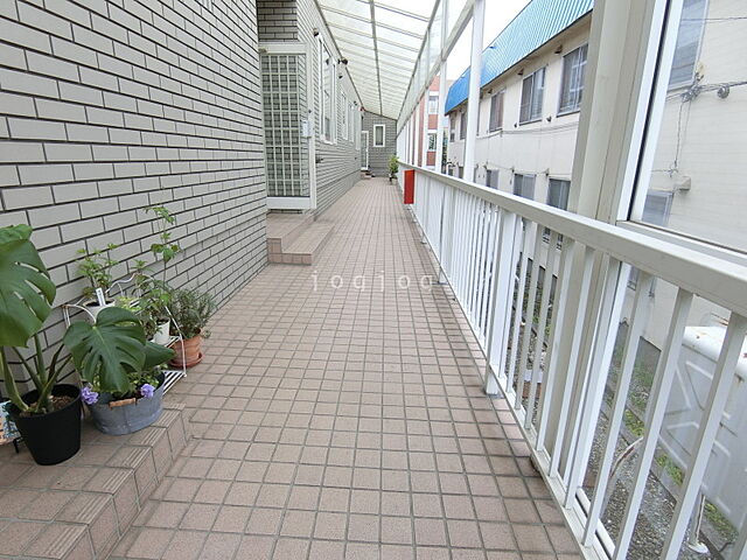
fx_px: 410
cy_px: 280
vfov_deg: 68.7
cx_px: 374
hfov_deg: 84.7
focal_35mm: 19
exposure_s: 1/320
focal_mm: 4.06
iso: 80
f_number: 2.7
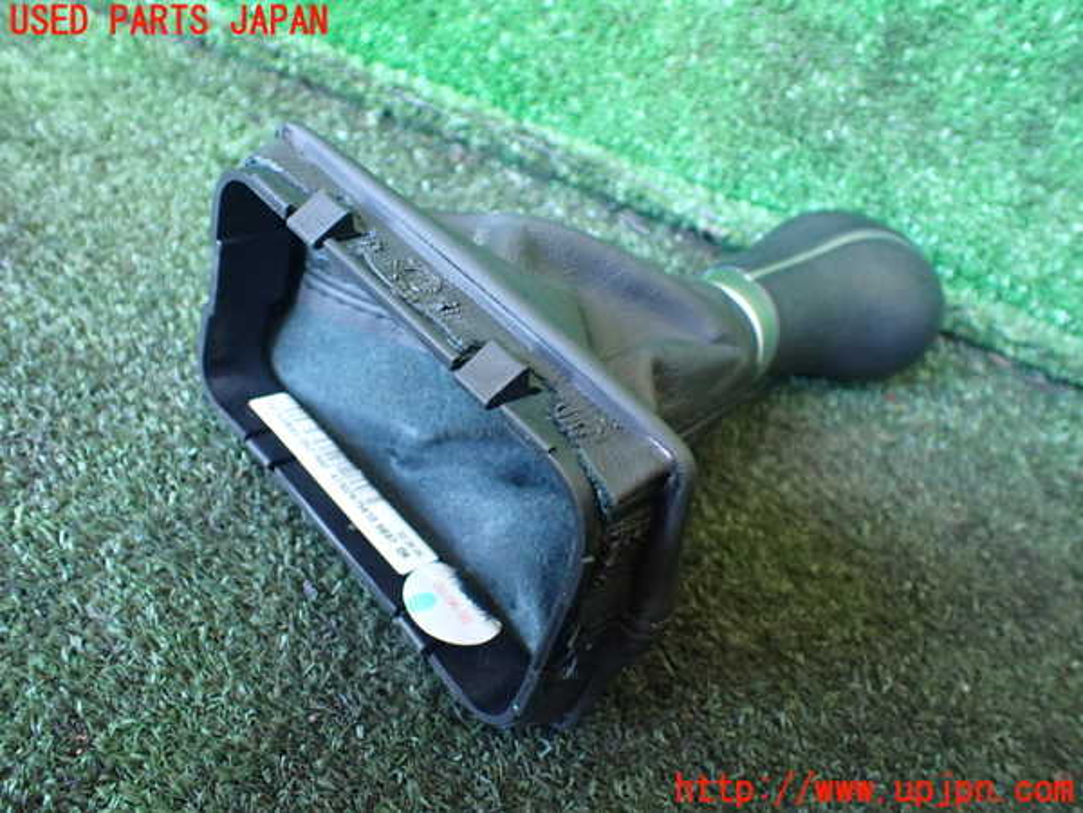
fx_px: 939
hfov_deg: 60.0
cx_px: 542
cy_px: 406
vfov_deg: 46.8
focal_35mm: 30
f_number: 2.3
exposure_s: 1/30
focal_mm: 5.4
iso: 800
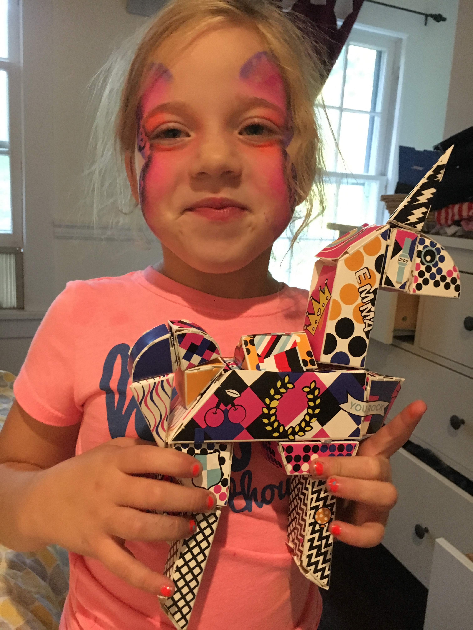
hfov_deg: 48.2
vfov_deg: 61.7
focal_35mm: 29
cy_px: 315
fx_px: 528
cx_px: 236
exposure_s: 1/15
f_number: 2.2
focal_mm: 4.15
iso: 320
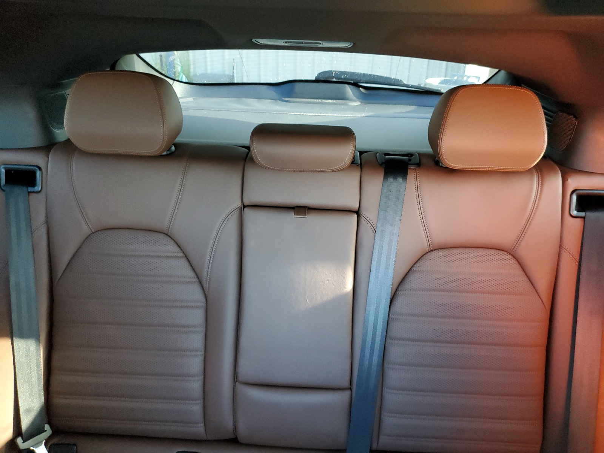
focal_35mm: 26
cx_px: 302
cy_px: 226
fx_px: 454
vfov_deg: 53.1
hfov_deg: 67.3
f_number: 1.5
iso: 364
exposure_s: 1/40
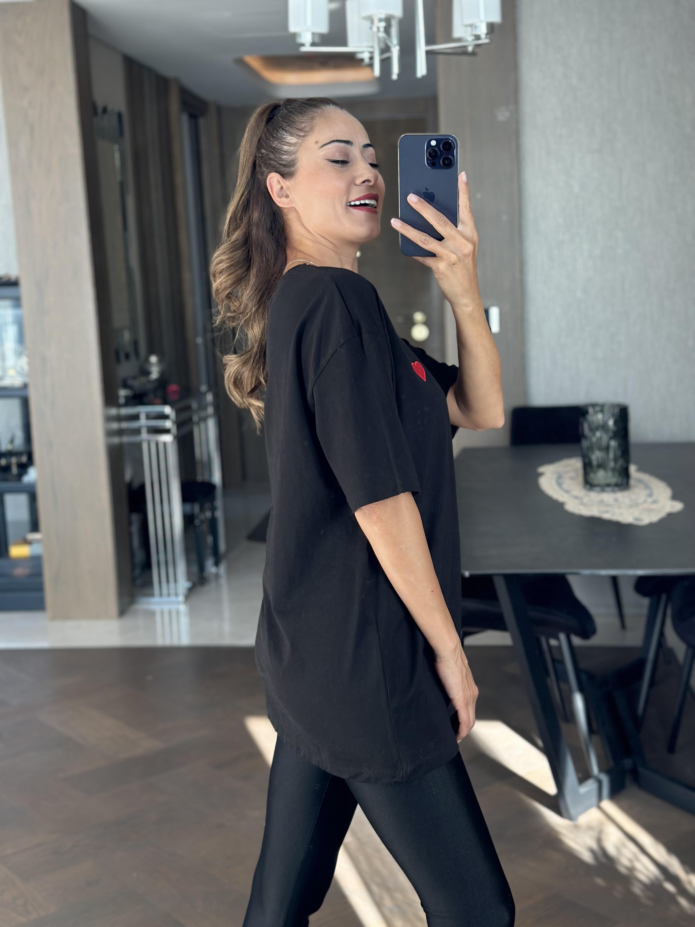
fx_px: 1285
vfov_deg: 39.7
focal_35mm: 48
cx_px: 348
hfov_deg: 30.3
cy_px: 464
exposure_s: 1/213
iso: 80
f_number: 1.78
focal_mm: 6.86
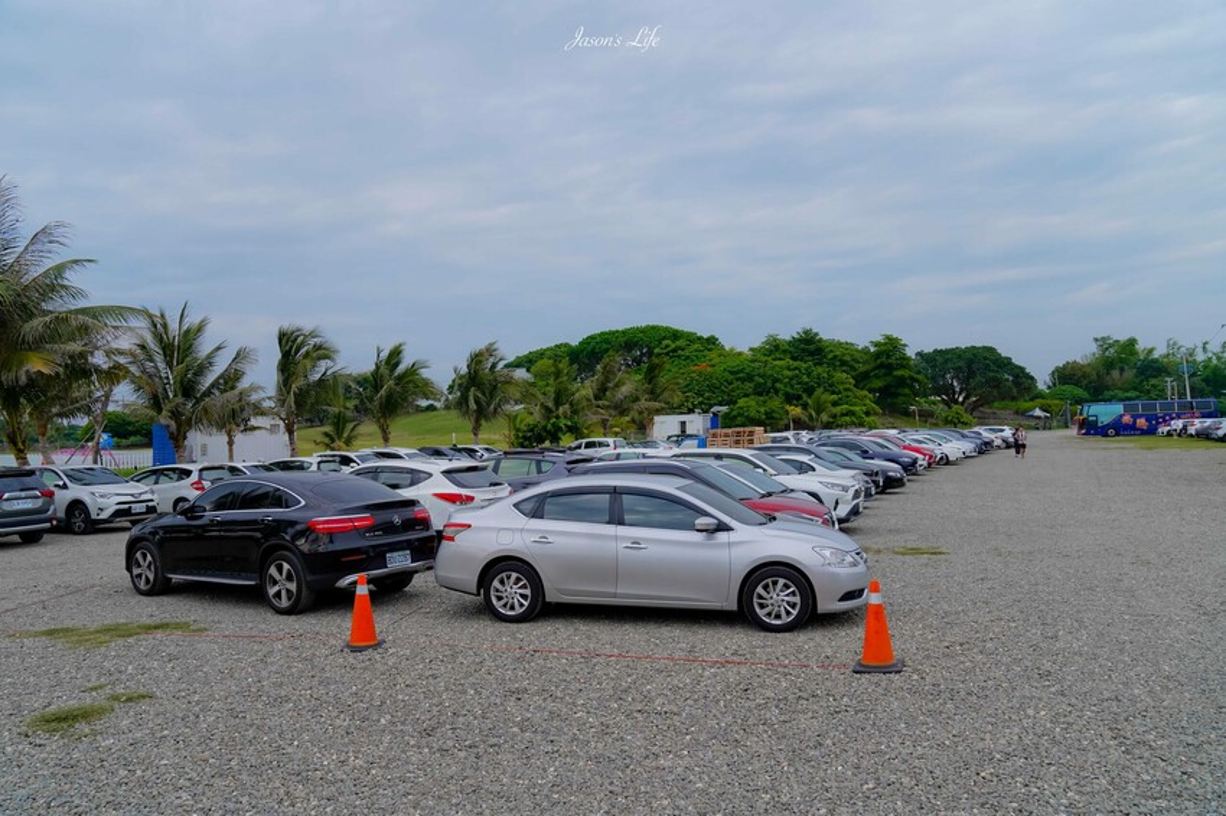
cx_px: 613
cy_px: 408
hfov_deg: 73.8
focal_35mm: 24
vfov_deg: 53.1
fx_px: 817
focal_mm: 24
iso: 100
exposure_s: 1/500
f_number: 3.5
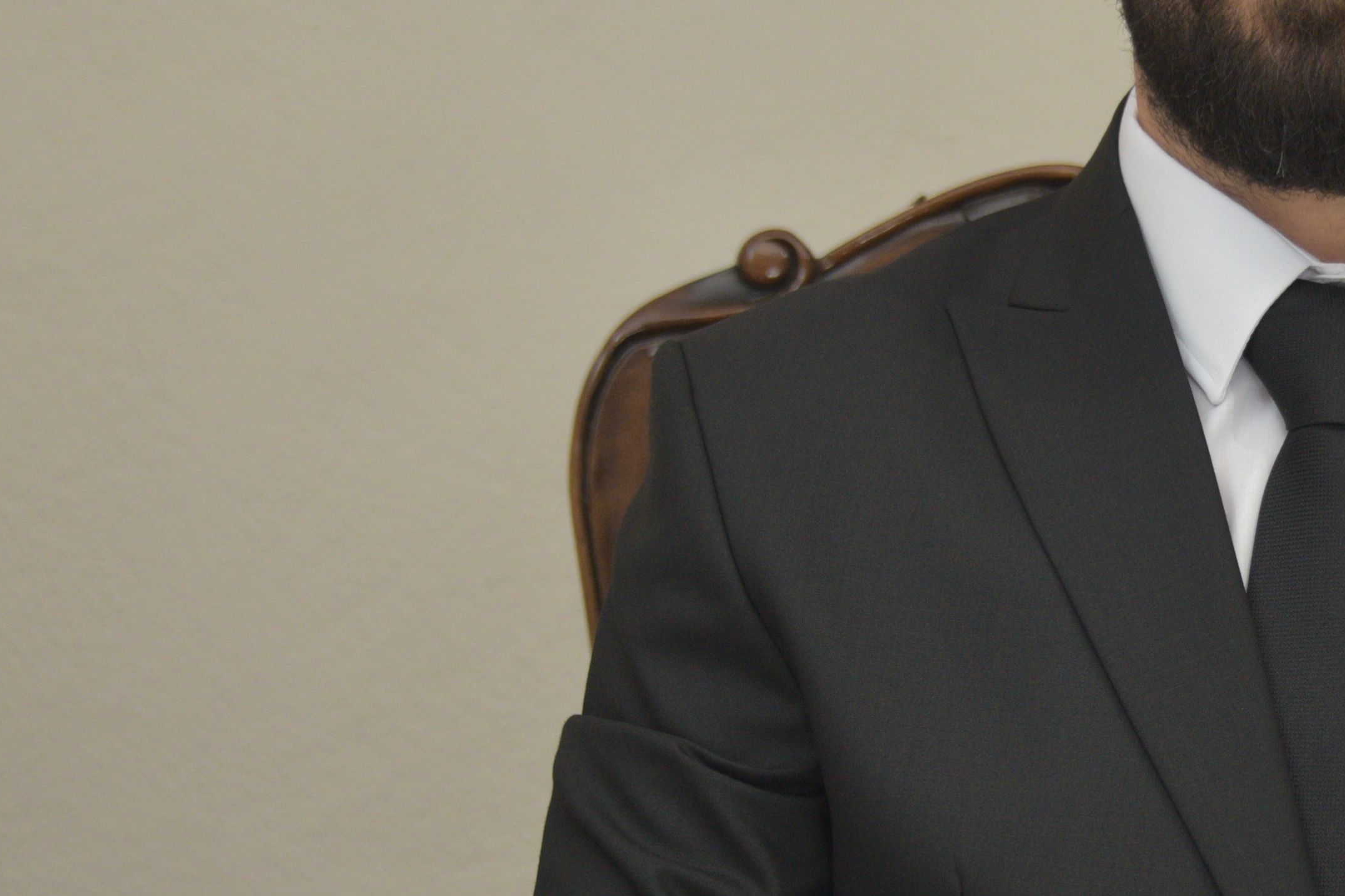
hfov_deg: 11.7
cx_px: 1449
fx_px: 6463
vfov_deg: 7.9
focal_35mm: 173
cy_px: 548
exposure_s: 1/60
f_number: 4.8
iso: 800
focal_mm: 62
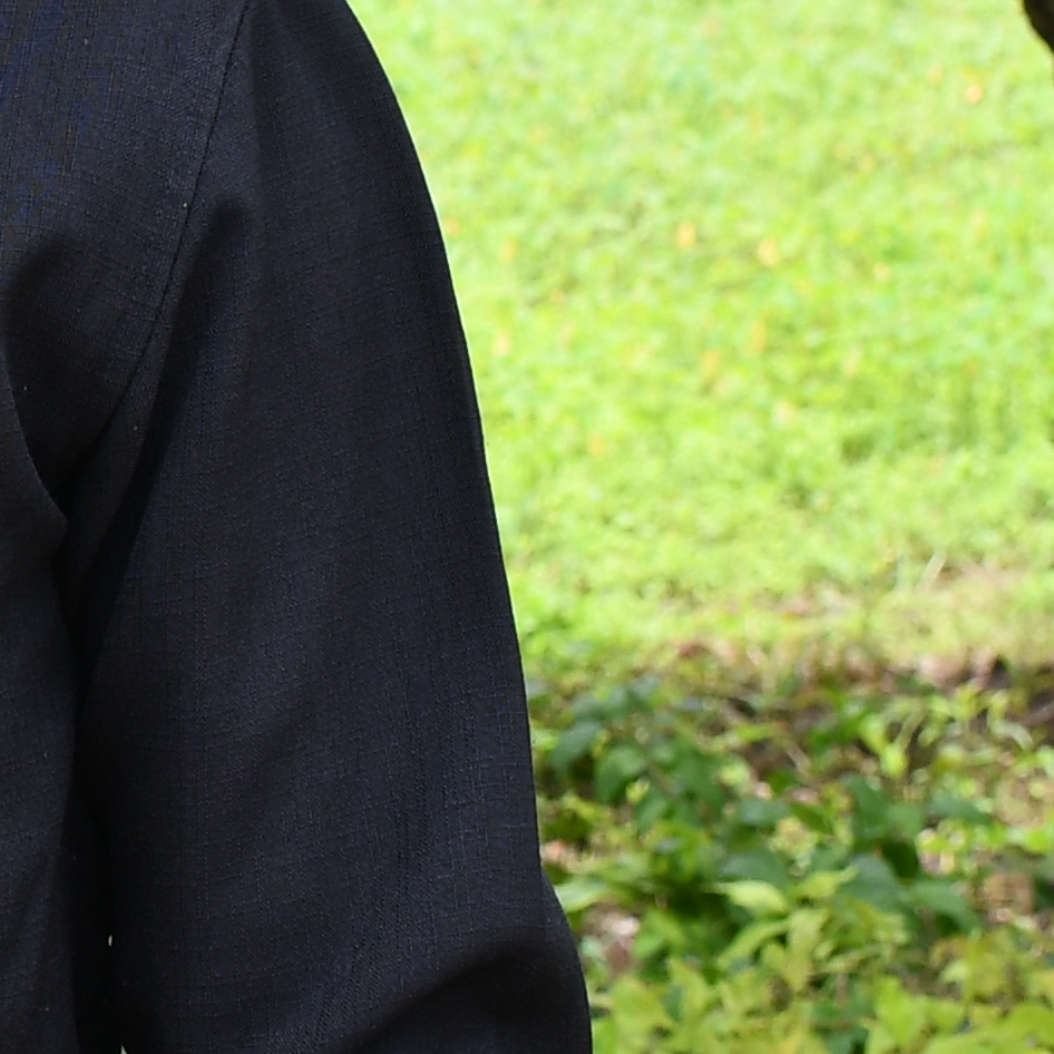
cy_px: 147
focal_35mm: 195
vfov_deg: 8.9
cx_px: -505
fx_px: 6717
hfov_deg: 8.8
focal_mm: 26
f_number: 6.3
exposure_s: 1/250
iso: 200
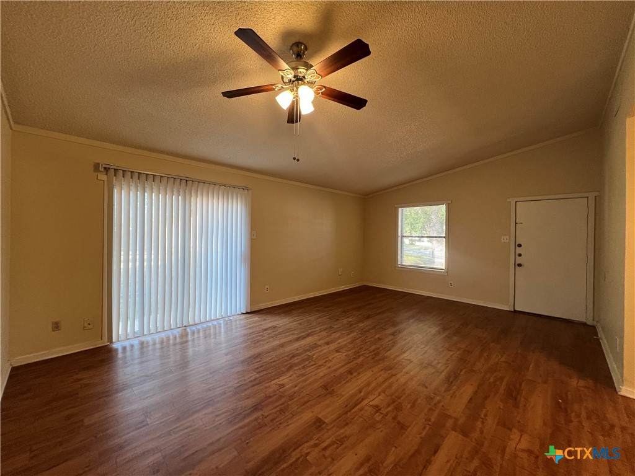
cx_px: 318
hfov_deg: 106.2
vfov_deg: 89.9
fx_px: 238
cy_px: 238
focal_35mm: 13
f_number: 1.8
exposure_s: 1/120
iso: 160
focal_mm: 1.57
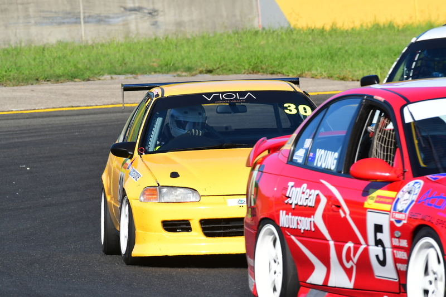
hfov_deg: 3.3
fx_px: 7803
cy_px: 148
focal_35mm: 630
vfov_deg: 2.2
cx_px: 223
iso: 500
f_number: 11
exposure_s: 1/640
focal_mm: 420
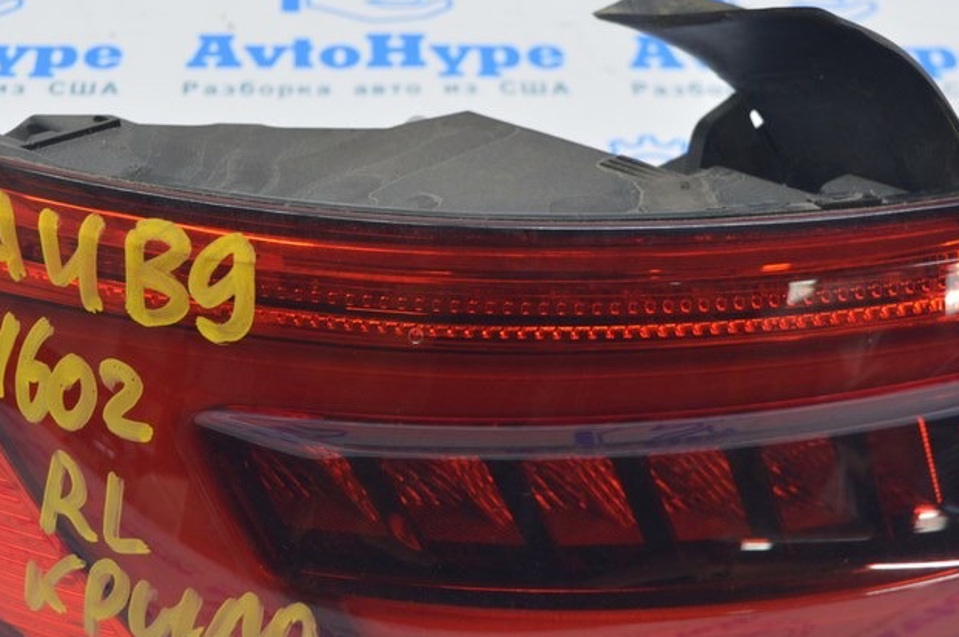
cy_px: 360
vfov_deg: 16.2
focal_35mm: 84
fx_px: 2235
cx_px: 381
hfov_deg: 24.2
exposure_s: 1/20
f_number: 5.6
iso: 400
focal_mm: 34
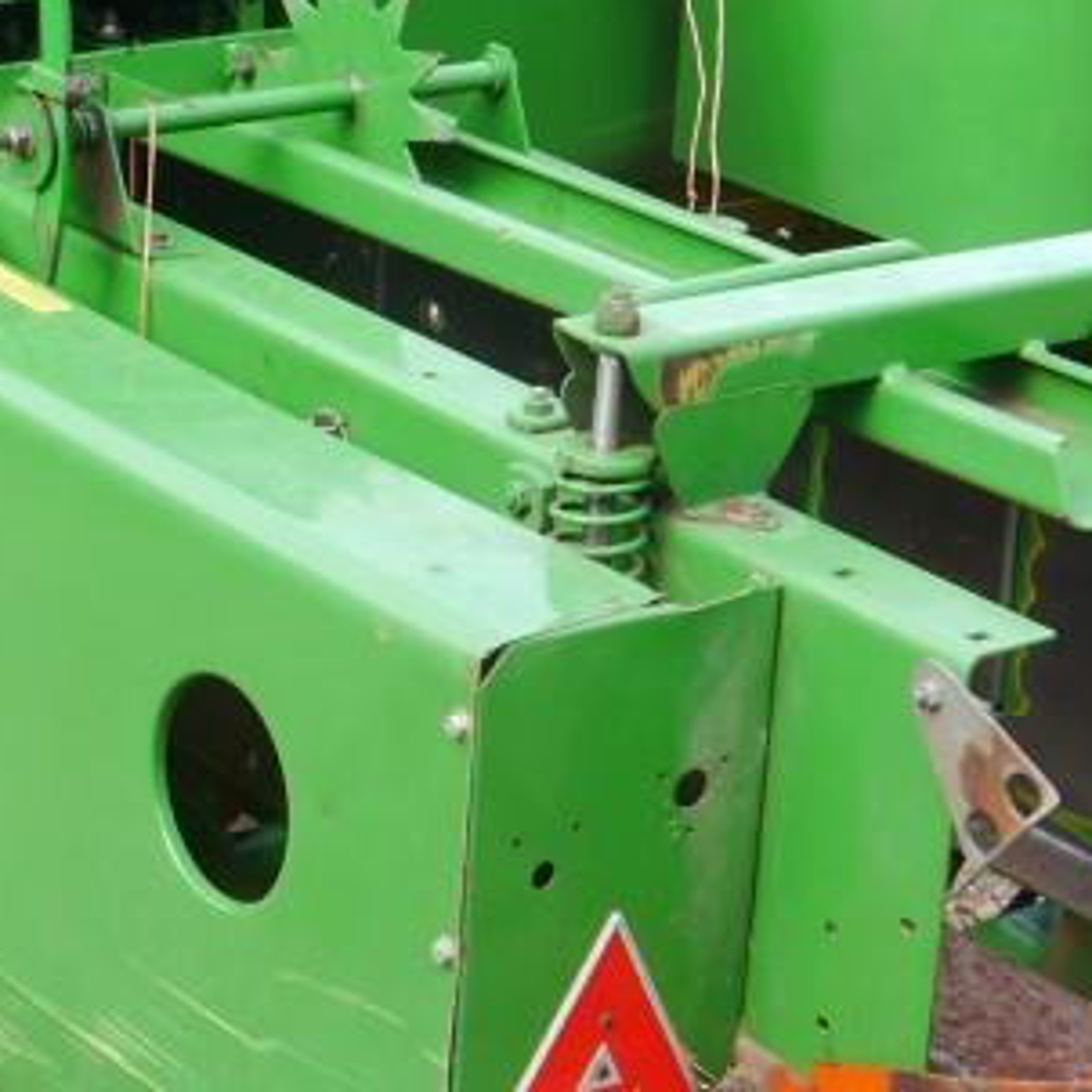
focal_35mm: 120
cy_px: 253
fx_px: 4283
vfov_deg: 14.5
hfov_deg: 14.5
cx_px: 495
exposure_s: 1/125
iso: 160
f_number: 5
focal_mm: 20
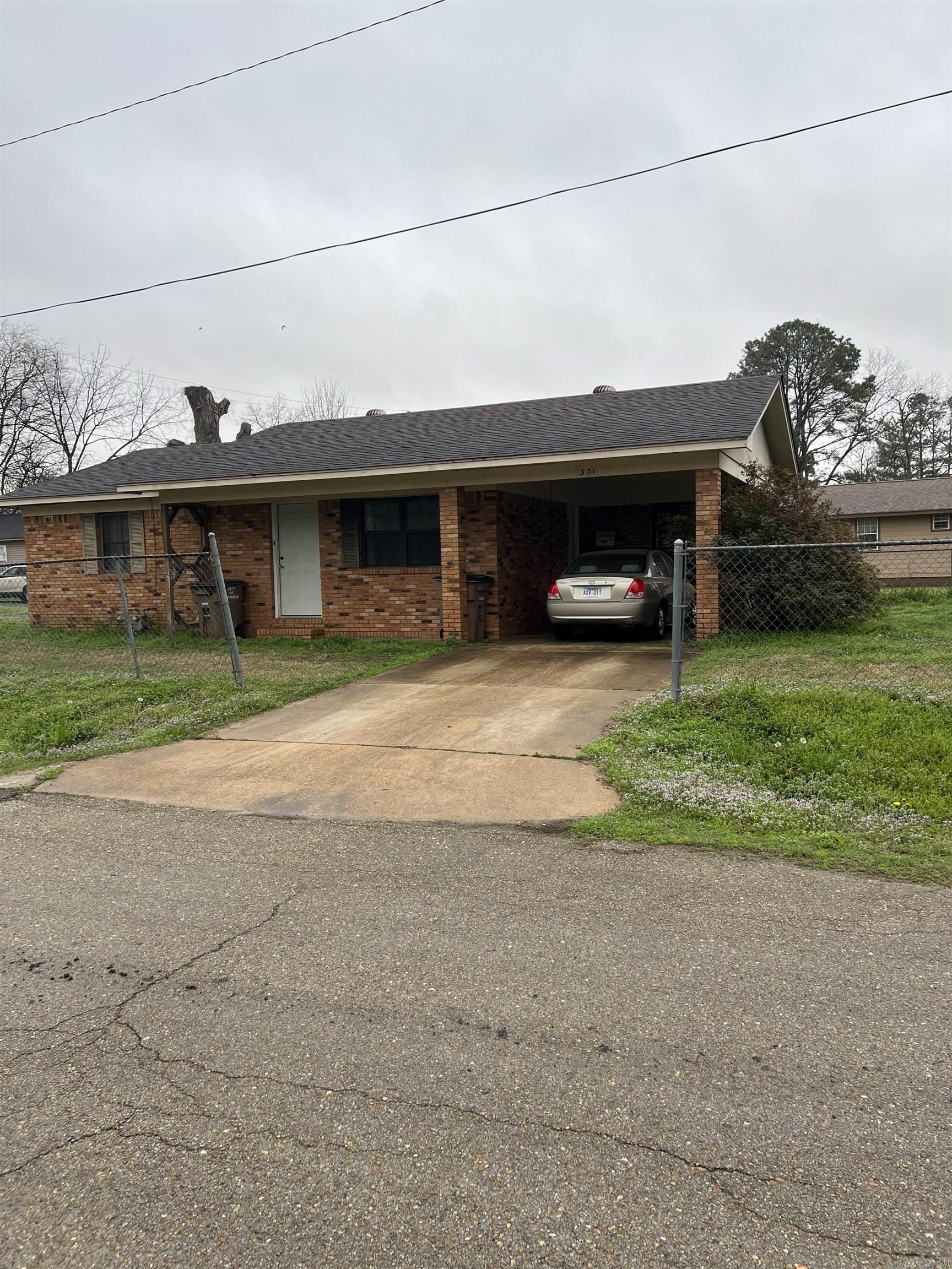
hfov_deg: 53.1
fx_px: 953
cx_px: 476
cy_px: 634
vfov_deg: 67.3
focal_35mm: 26
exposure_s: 1/539
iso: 50
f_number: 1.5
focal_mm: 5.7
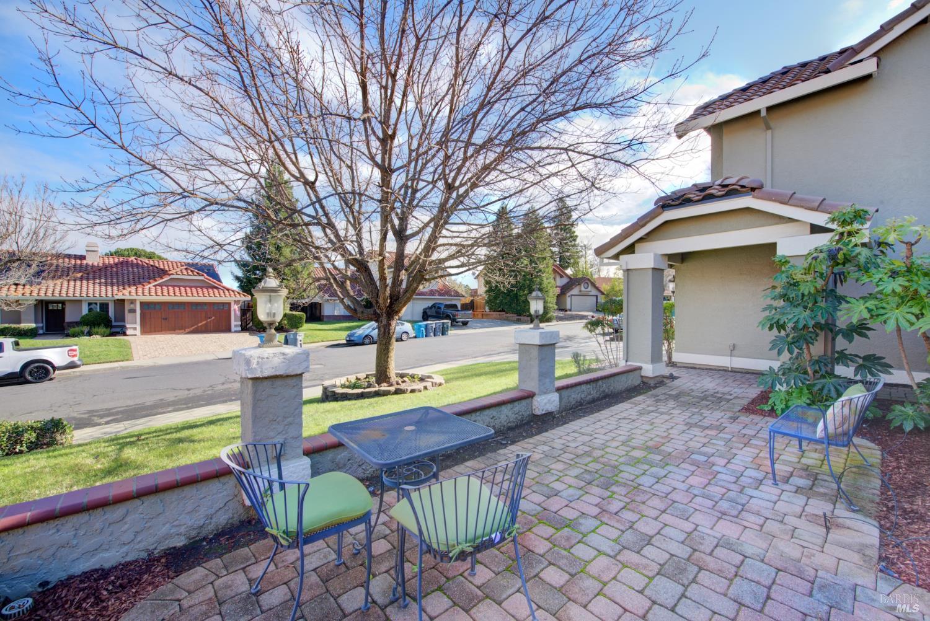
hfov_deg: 104.2
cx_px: 465
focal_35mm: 14
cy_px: 310
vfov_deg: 81.3
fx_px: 362
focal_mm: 14
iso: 100
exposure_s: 1/30
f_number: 14
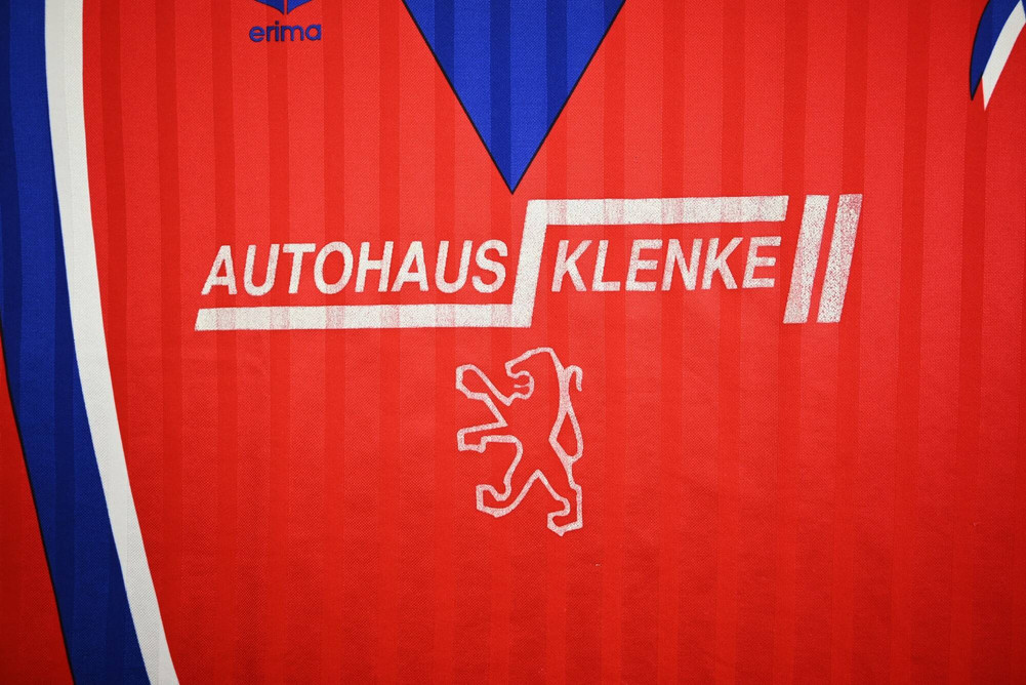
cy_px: 342
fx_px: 713
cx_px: 513
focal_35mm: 25
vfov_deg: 51.3
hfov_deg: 71.5
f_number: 5.6
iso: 200
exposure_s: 1/125
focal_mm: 25
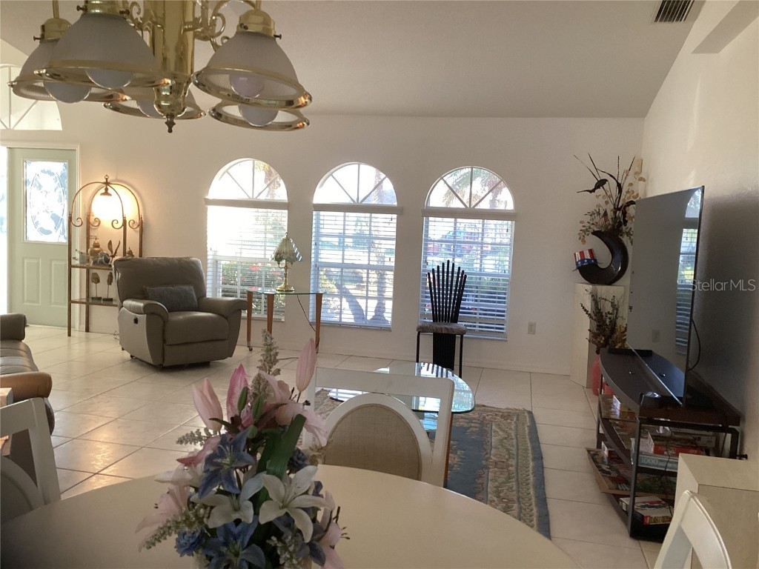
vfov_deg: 45.4
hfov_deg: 58.4
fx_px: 680
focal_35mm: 31
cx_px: 380
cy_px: 284
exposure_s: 1/60
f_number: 2.4
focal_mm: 3.3
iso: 100
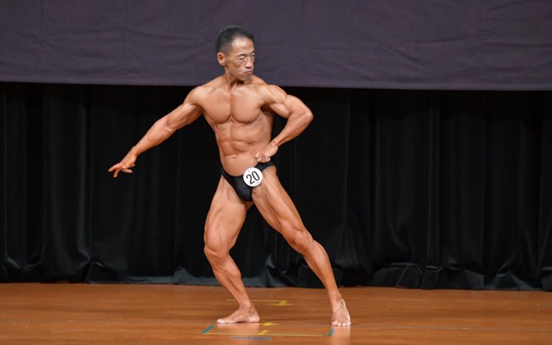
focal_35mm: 324
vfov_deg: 4.1
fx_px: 4874
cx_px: 276
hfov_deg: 6.5
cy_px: 162
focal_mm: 210
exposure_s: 1/400
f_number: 5.6
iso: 5000
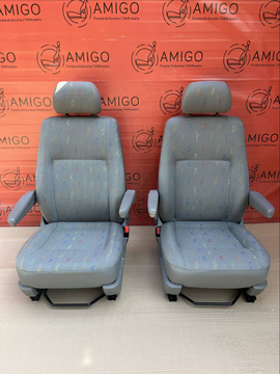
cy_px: 187
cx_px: 140
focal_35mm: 26
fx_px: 280
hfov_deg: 53.1
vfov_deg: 67.3
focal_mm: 5.1
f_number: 1.6
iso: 40
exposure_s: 1/167
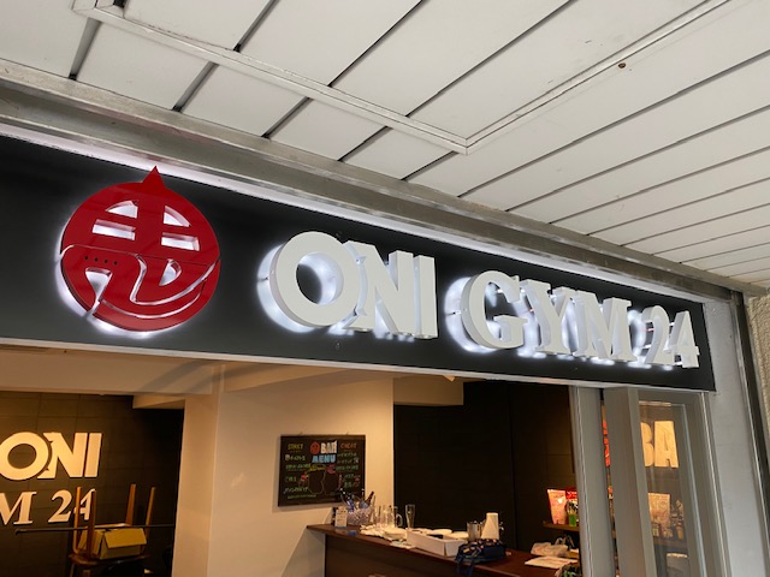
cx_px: 385
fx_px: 578
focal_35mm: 26
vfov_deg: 53.1
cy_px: 288
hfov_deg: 67.3
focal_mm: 4.25
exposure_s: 1/60
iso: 125
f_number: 1.8
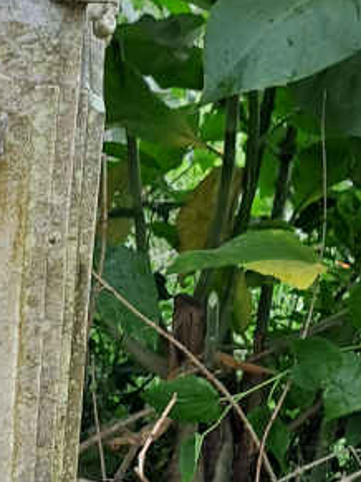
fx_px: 1433
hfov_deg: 13.4
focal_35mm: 103
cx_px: -200
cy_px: 353
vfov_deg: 19.0
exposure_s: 1/320
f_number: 1.8
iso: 32
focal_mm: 4.65
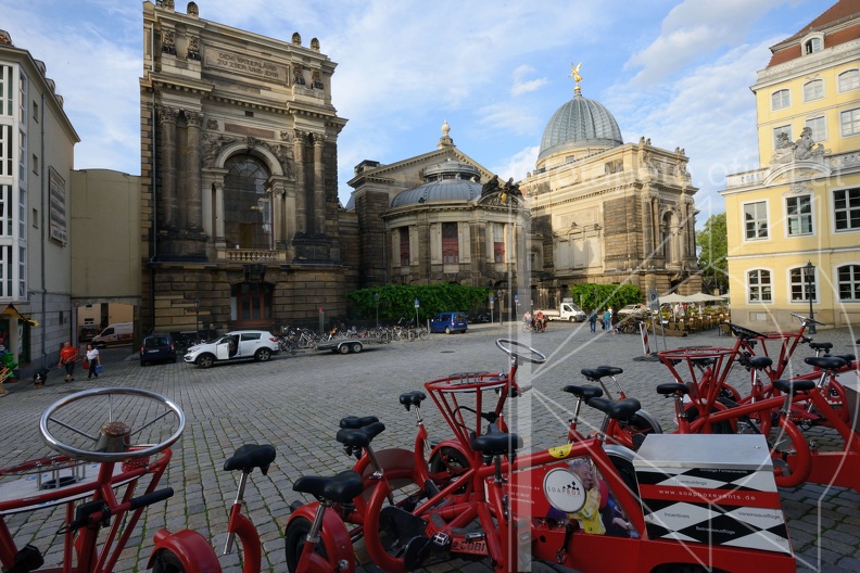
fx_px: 430
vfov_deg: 67.4
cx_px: 430
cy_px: 286
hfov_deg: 90.0
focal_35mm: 18
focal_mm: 18
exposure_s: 1/200
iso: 1000
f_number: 18
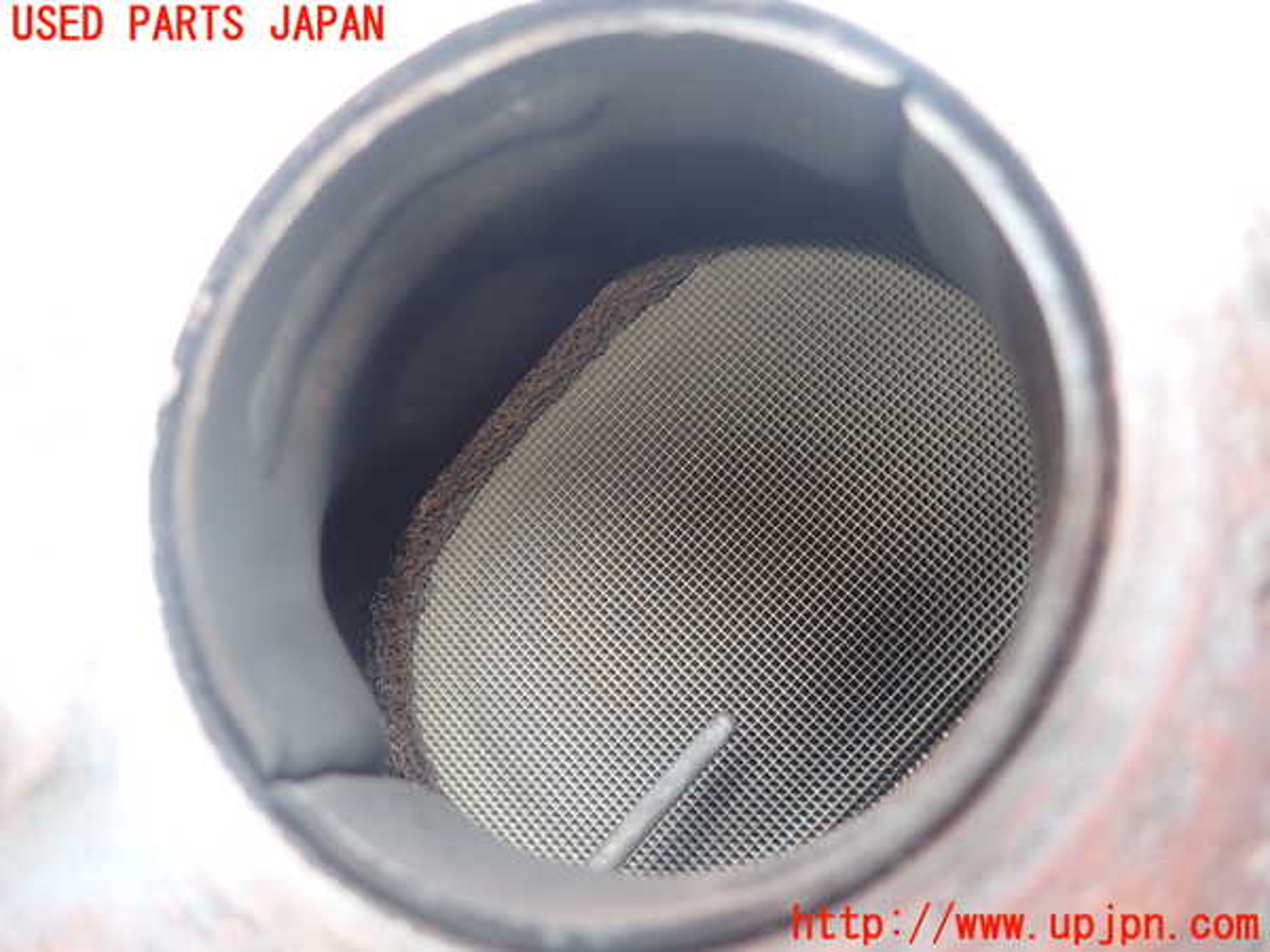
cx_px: 635
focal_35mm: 25
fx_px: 917
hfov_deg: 69.4
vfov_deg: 54.9
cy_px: 476
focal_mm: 4.5
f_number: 2
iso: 200
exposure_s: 1/50
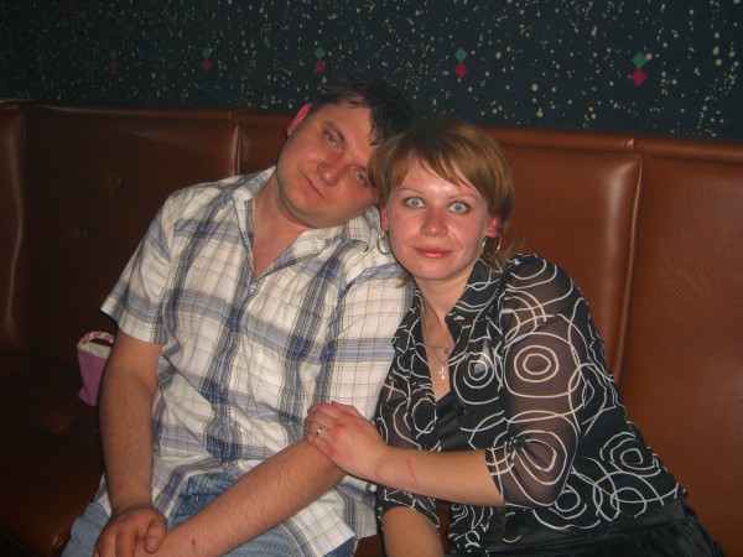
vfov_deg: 37.7
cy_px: 278
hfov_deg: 49.0
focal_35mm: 38
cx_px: 372
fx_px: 816
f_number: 2.8
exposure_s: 1/60
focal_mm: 7.9
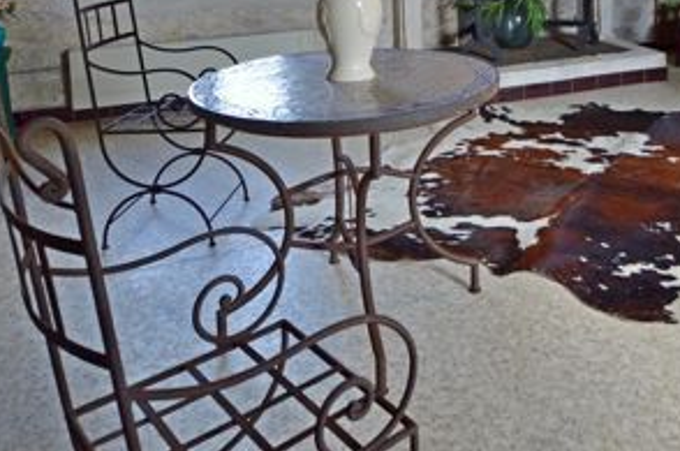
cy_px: -42
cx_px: 529
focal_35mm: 36
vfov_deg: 32.5
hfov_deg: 50.5
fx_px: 679
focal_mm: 10
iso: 400
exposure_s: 1/100
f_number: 5
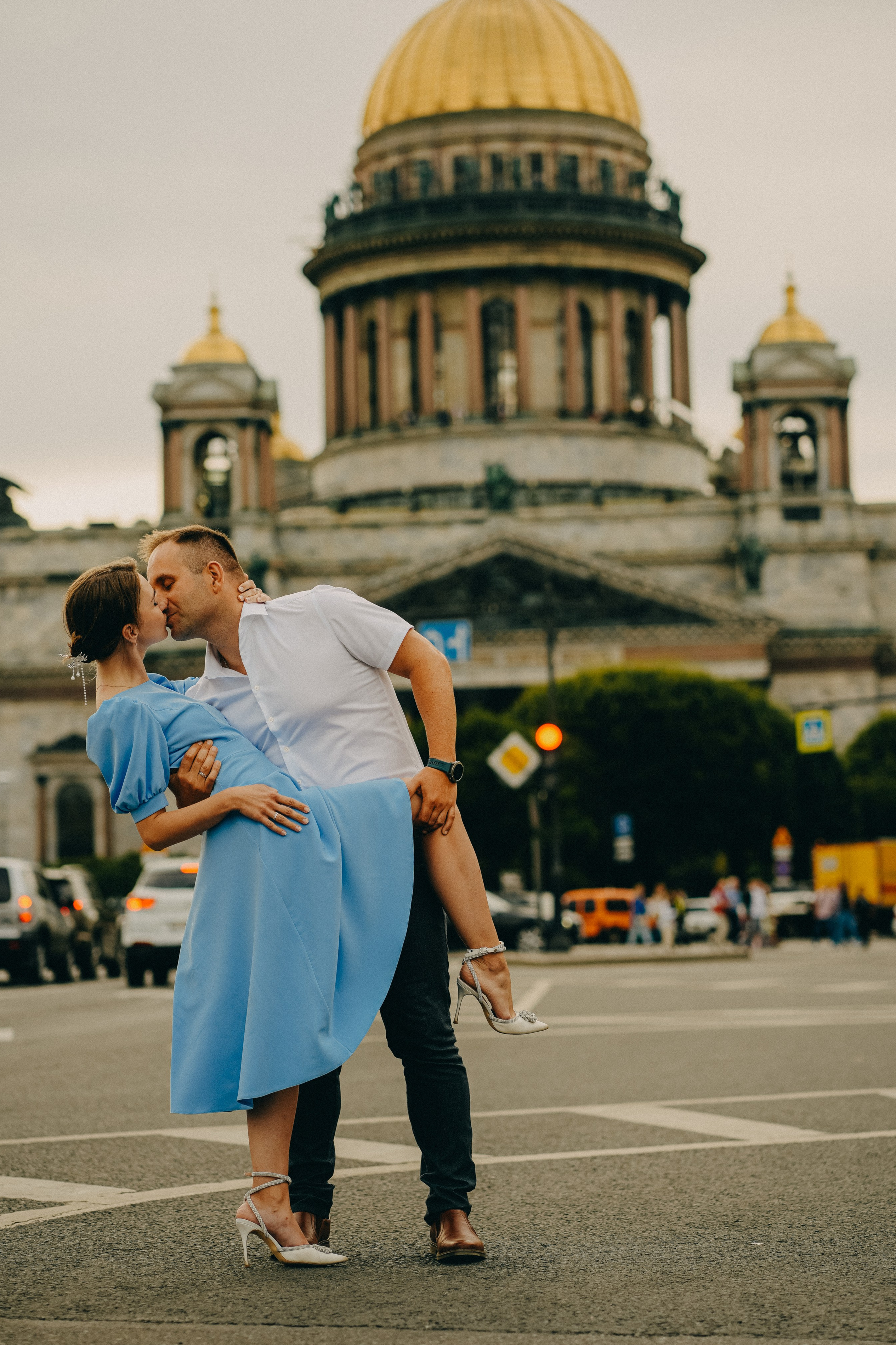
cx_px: 444
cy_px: 669
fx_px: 3210
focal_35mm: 86
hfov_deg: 15.9
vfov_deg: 23.6
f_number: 2.8
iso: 125
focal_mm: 85
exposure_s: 1/800
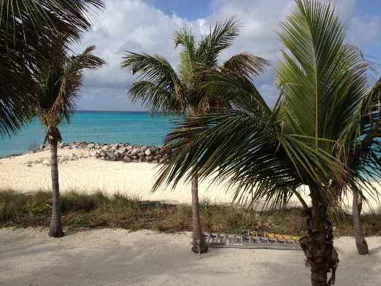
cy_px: 143
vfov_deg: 40.7
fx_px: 385
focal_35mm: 35
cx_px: 190
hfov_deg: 52.6
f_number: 2.4
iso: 50
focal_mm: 4.28
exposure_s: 1/2304
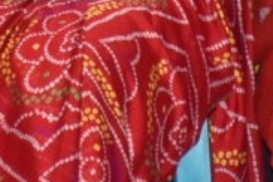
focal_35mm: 919
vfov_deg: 1.5
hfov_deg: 2.2
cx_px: -84
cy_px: -253
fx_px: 6969
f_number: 5.6
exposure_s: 1/60
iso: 800
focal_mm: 112
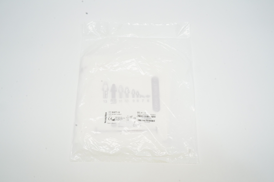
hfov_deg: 62.0
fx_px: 228
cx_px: 137
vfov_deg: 43.5
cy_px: 91
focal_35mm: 30
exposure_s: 1/6
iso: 800
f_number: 22
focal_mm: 20
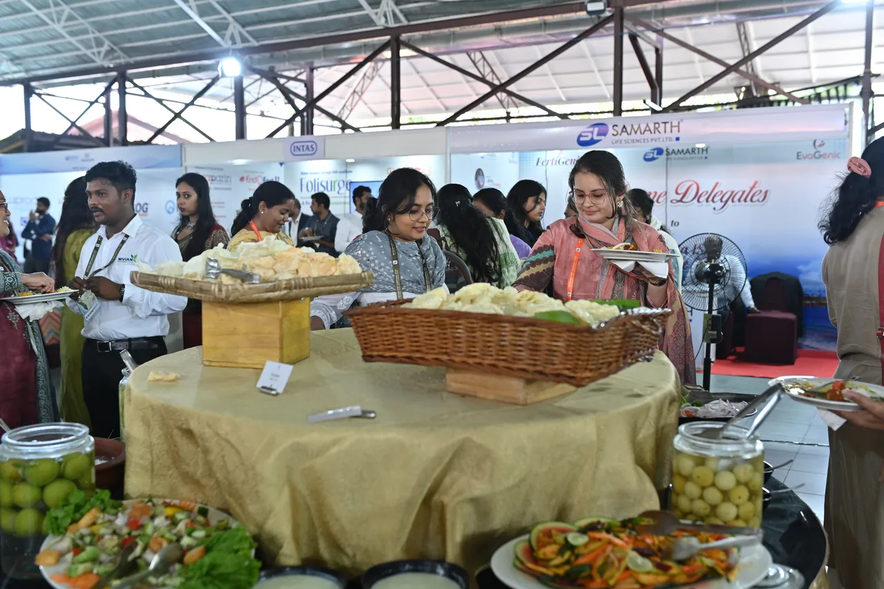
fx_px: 859
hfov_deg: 54.4
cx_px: 442
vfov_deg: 37.8
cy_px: 294
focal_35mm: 35
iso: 500
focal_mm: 35
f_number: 3.2
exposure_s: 1/125
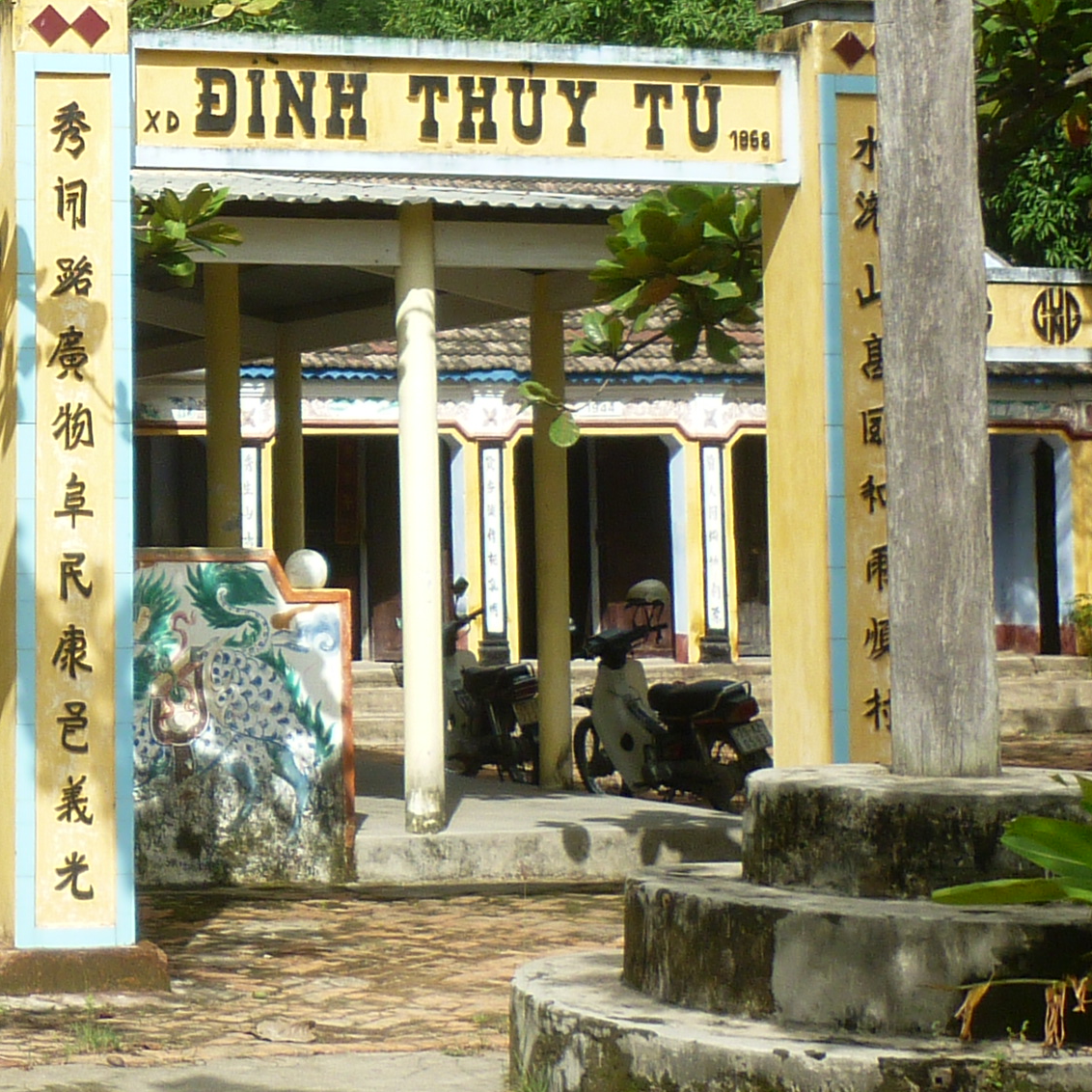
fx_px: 3355
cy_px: 177
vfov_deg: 18.3
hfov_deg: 17.5
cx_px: -268
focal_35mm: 94
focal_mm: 5.5
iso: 80
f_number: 8
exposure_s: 1/160
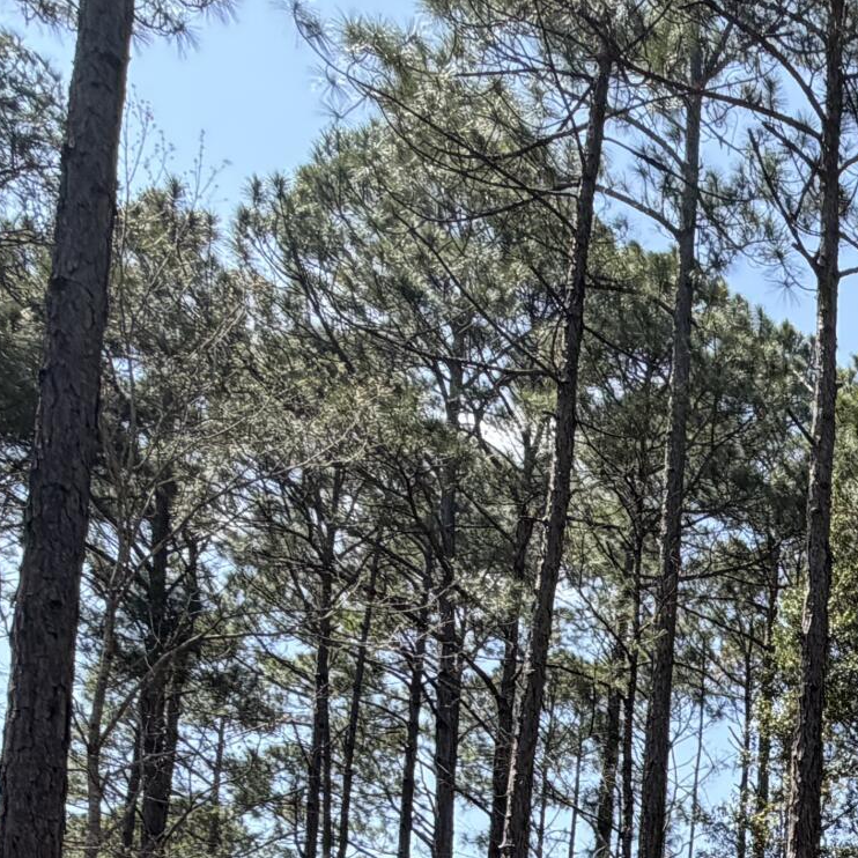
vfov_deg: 28.4
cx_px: 1111
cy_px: 1095
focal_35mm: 50
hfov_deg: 28.2
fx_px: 1402
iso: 50
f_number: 2.2
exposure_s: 1/502
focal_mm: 2.22
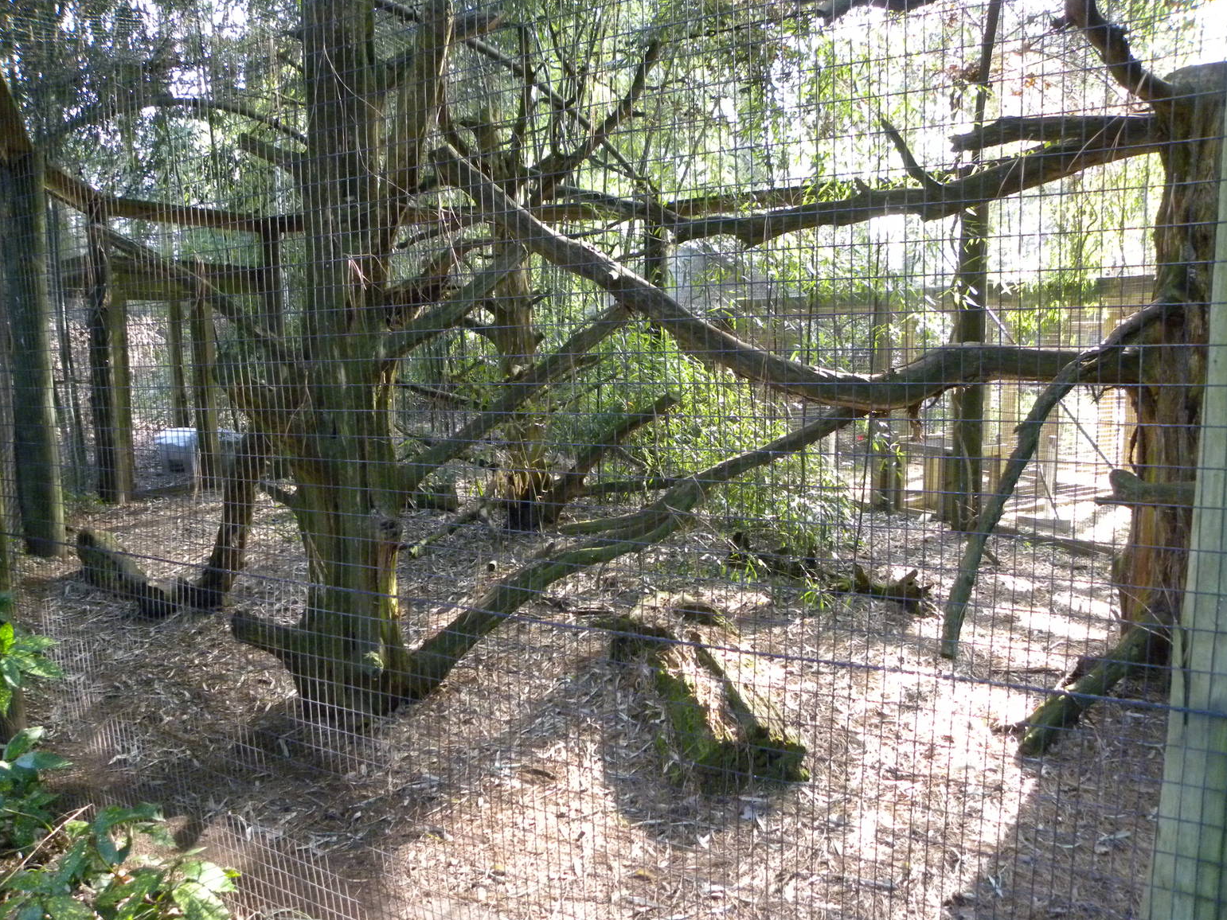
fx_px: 957
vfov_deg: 51.4
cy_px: 472
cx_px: 610
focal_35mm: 27
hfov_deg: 65.3
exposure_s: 1/81
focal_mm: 4.6
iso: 400
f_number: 2.8
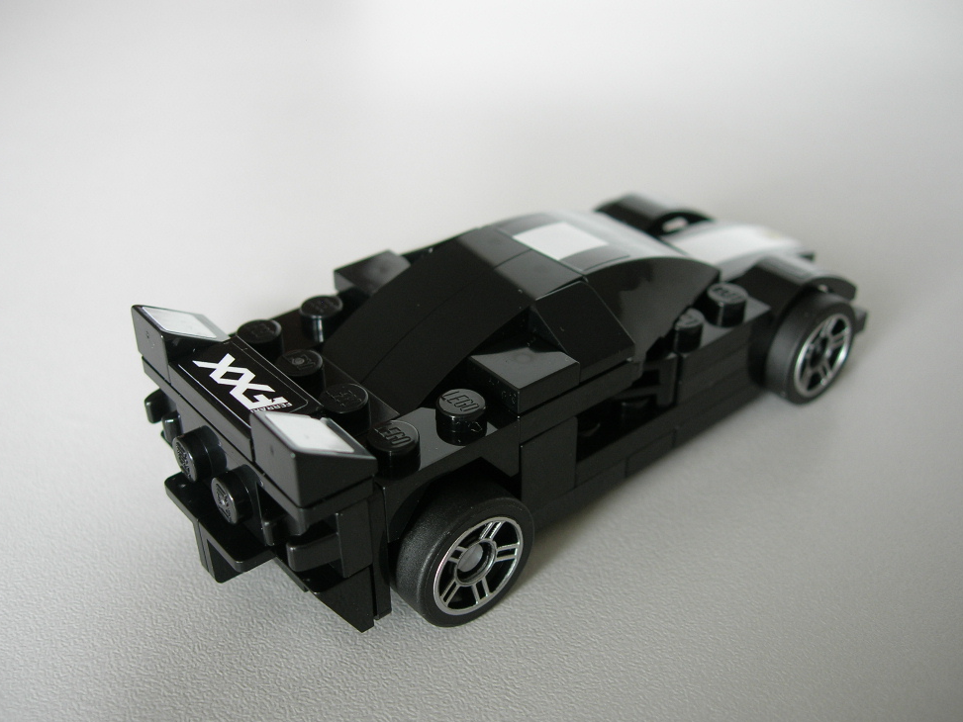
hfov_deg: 46.8
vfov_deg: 36.0
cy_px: 372
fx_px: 1113
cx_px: 478
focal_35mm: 40
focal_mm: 7.8
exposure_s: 1/11.1
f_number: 2.8
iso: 64
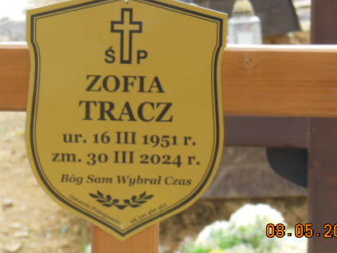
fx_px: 2151
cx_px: 127
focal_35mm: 221
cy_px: 77
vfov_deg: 6.7
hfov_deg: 9.0
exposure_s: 1/250
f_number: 5.2
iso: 125
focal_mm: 26.1
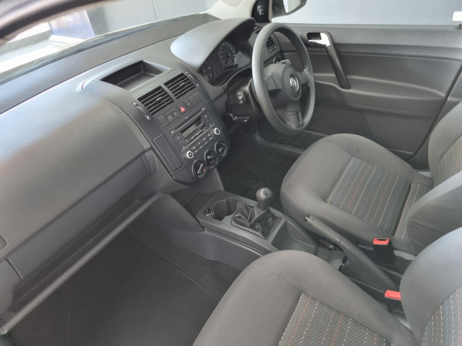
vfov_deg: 53.1
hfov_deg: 67.3
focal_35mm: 26
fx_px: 347
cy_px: 173
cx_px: 231
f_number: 1.8
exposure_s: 1/50
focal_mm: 5.4
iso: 400
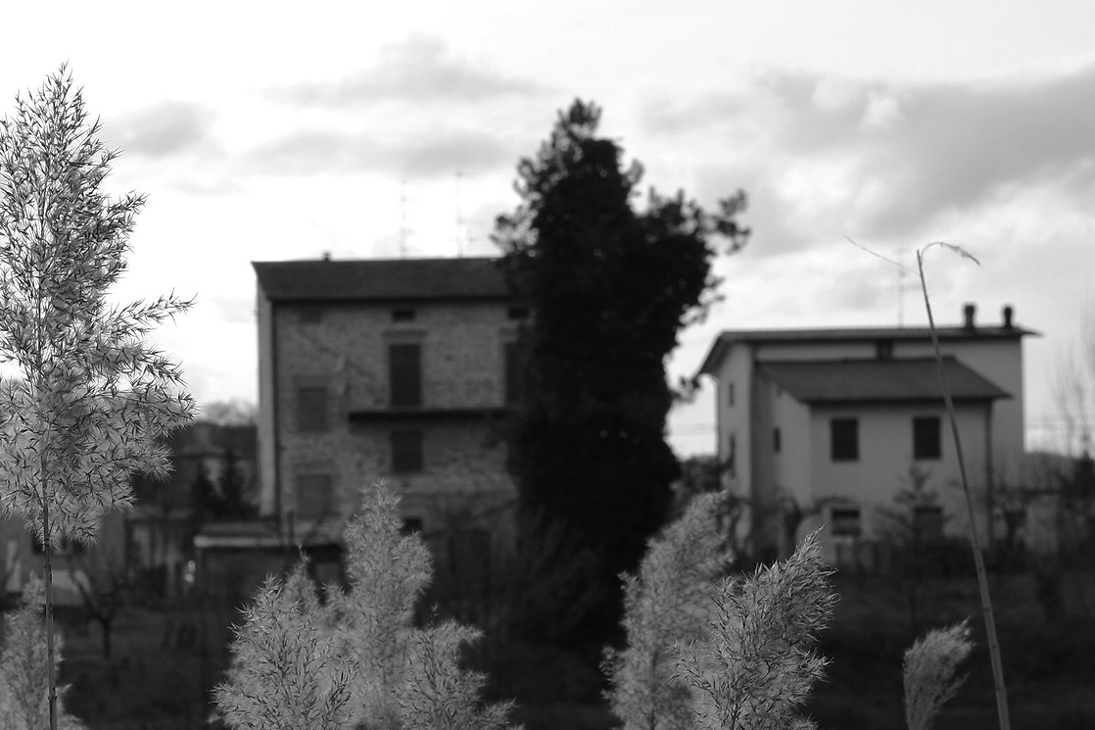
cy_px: 702
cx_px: 72
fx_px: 2676
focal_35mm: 88
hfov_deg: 22.5
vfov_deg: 15.3
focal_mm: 27
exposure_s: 1/200
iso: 200
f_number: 8
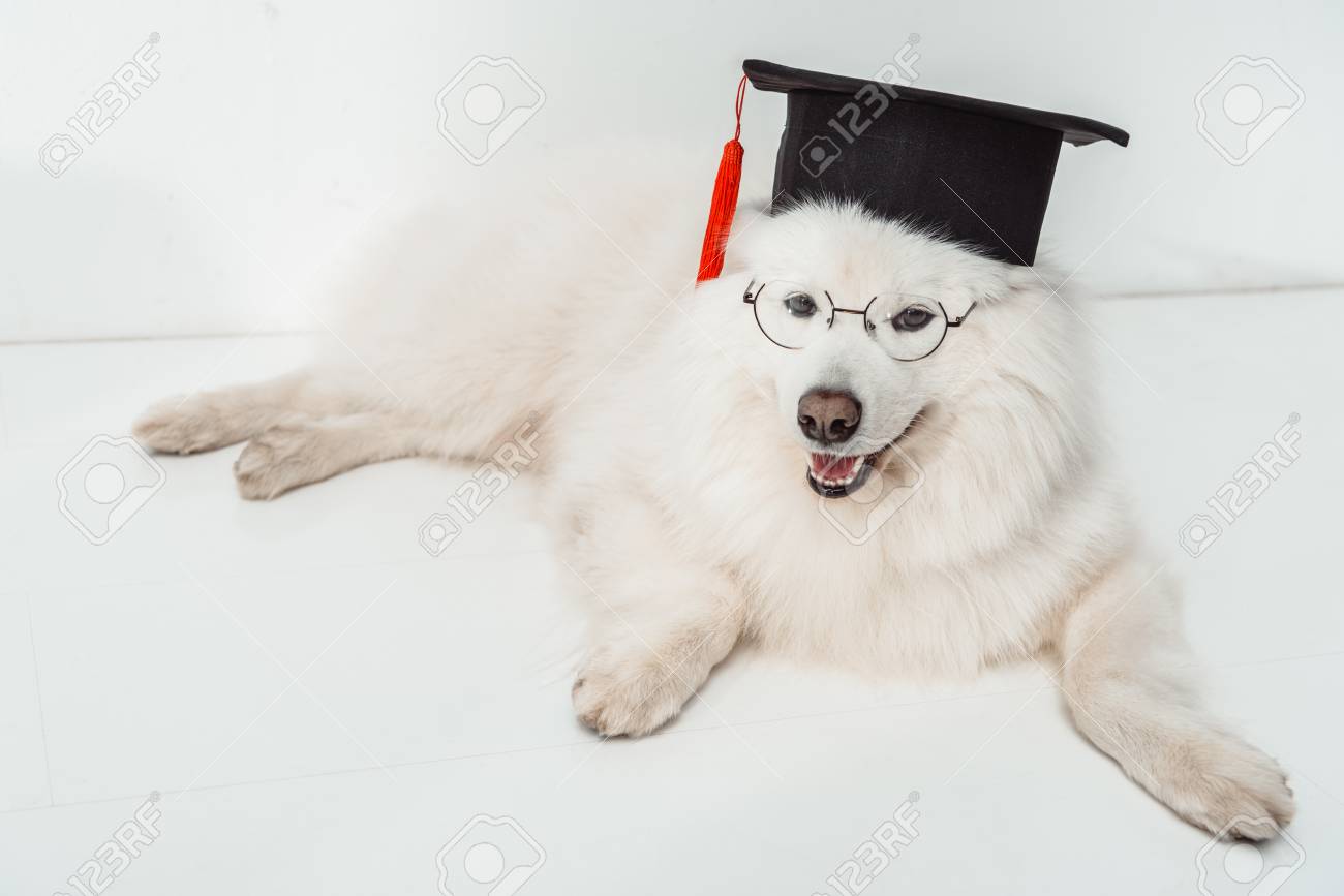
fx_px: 1867
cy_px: 448
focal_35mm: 50
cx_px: 672
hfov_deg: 39.6
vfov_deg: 27.0
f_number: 4.5
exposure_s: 1/200
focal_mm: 50
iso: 200
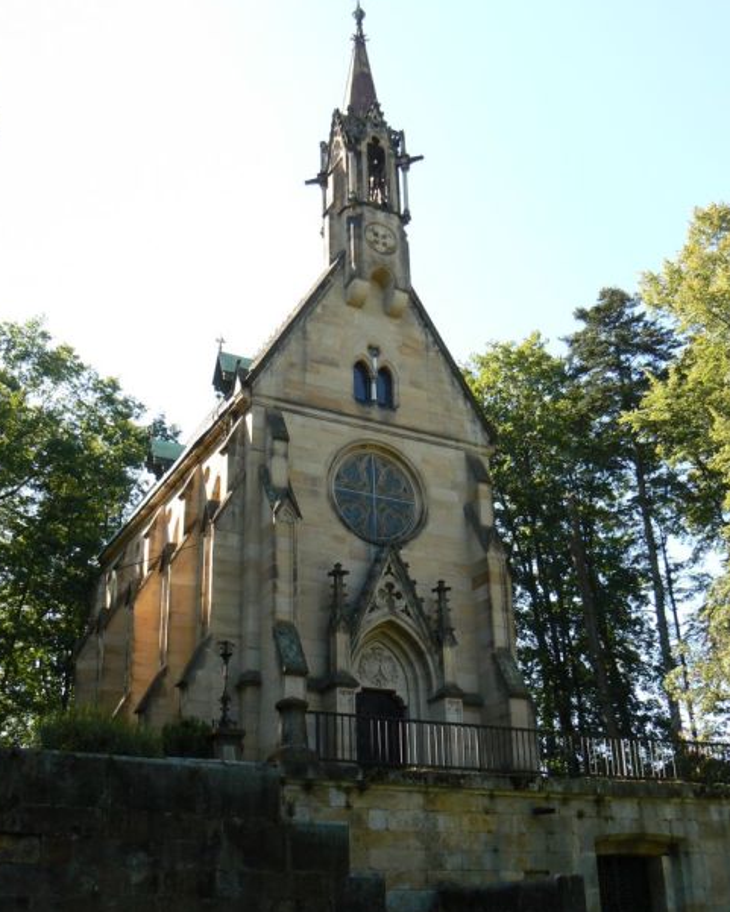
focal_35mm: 39
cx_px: 357
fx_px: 1053
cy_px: 489
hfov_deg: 38.2
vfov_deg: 46.8
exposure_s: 1/125
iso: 80
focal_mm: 6
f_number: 5.6
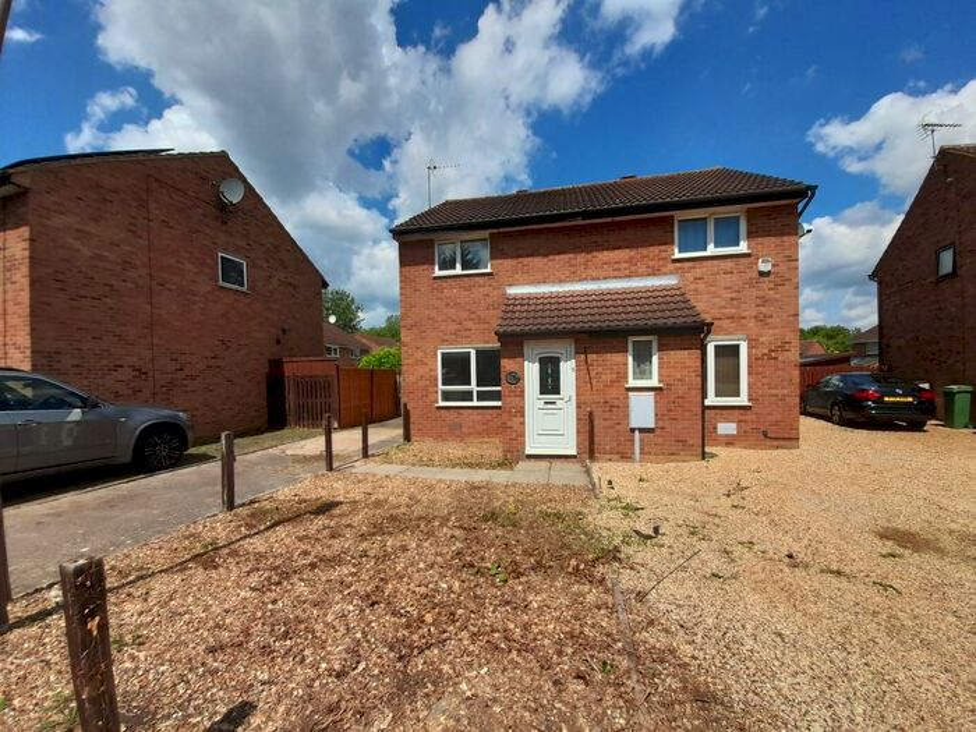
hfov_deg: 106.2
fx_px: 367
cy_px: 366
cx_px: 488
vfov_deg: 89.9
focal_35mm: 13
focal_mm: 1.42
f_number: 2.2
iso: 40
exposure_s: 1/2096
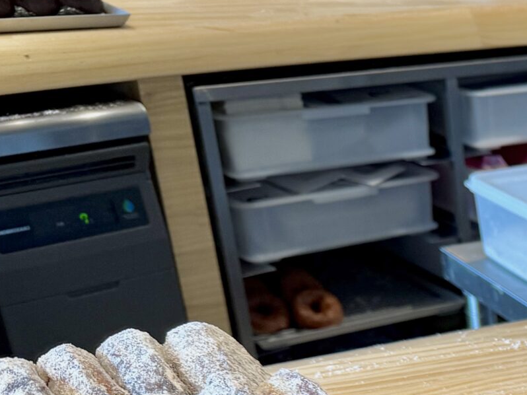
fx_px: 1172
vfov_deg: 17.3
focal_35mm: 77
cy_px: 584
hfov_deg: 20.7
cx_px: 840
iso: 64
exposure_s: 1/100
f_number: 1.78
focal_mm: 6.76
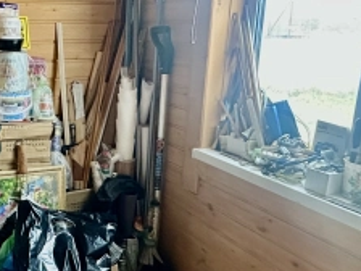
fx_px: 407
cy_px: 116
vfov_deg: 36.7
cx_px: 53
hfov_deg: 44.6
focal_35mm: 39
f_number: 2.2
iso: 640
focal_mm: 2.22
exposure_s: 1/60
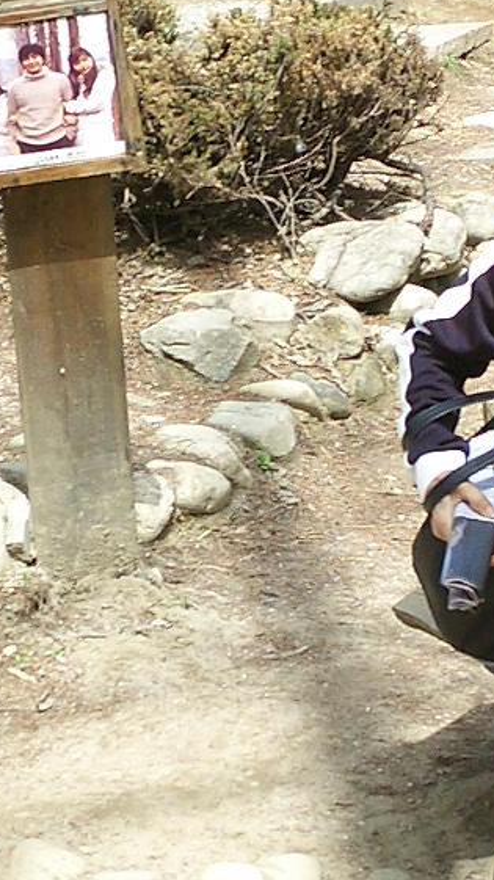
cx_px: 215
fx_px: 2145
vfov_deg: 23.2
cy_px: 507
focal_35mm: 92
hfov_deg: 13.1
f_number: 3.5
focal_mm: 5.6
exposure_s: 1/400
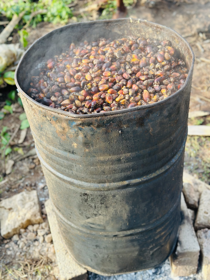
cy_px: 140
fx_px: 388
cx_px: 105
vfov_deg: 39.7
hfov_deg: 30.3
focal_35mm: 48
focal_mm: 6.86
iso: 80
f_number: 1.78
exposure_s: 1/638
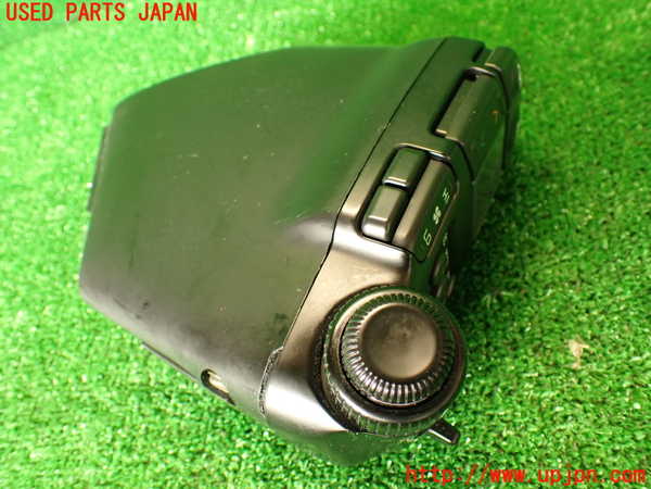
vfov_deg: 44.2
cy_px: 244
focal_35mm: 32
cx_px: 326
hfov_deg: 56.8
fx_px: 602
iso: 400
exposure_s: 1/30
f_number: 2.4
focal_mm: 5.79
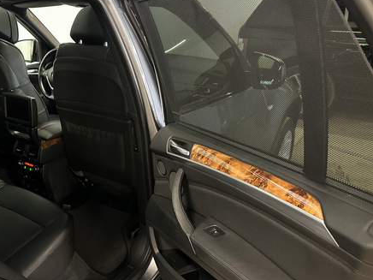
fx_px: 356
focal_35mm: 33
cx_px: 117
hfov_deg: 54.0
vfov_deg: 42.8
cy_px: 159
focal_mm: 6.86
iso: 1000
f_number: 1.8
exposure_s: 1/35
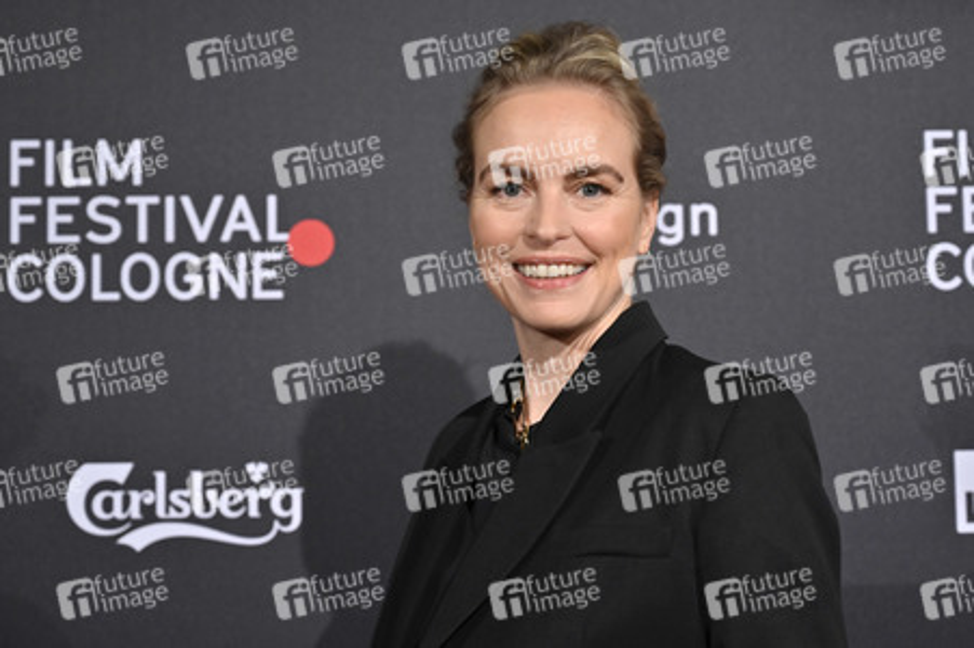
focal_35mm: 61
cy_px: 324
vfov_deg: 22.2
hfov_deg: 32.9
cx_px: 487
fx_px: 1649
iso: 1000
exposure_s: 1/200
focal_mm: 61
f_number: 4
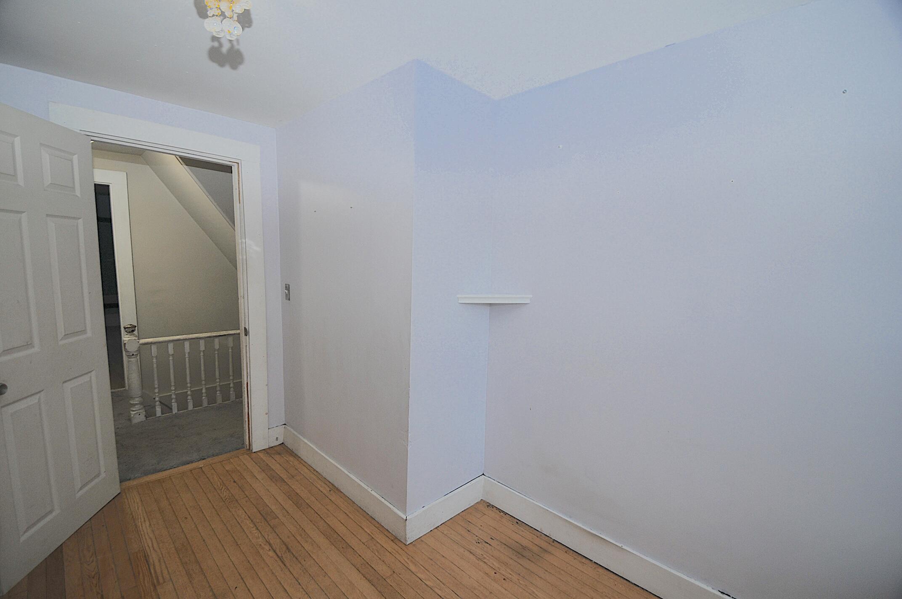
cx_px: 451
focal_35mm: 15
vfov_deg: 77.2
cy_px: 300
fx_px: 375
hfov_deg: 100.5
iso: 200
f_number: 3.5
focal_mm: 10
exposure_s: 1/60
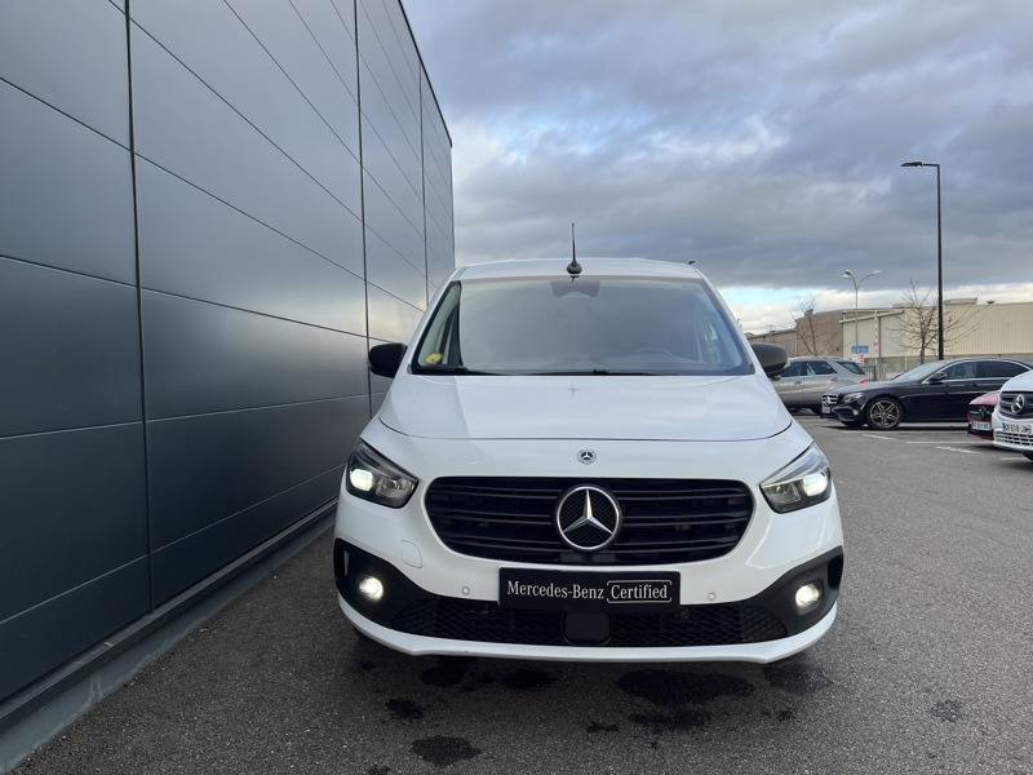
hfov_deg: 67.3
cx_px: 516
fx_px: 776
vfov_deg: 53.1
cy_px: 388
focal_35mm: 26
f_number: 1.6
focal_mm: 5.1
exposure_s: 1/598
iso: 50
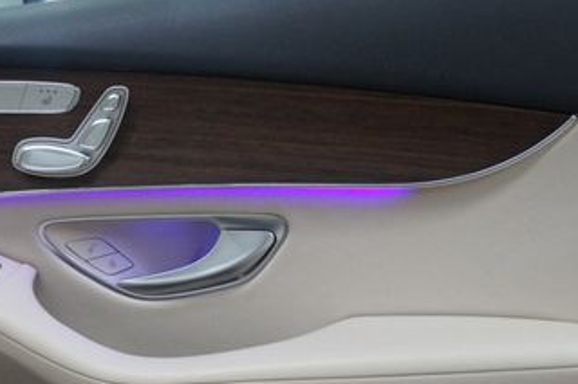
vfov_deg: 24.3
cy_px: 352
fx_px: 867
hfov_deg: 36.4
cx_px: 177
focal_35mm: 54
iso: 1600
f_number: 3.5
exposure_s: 1/125
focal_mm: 18
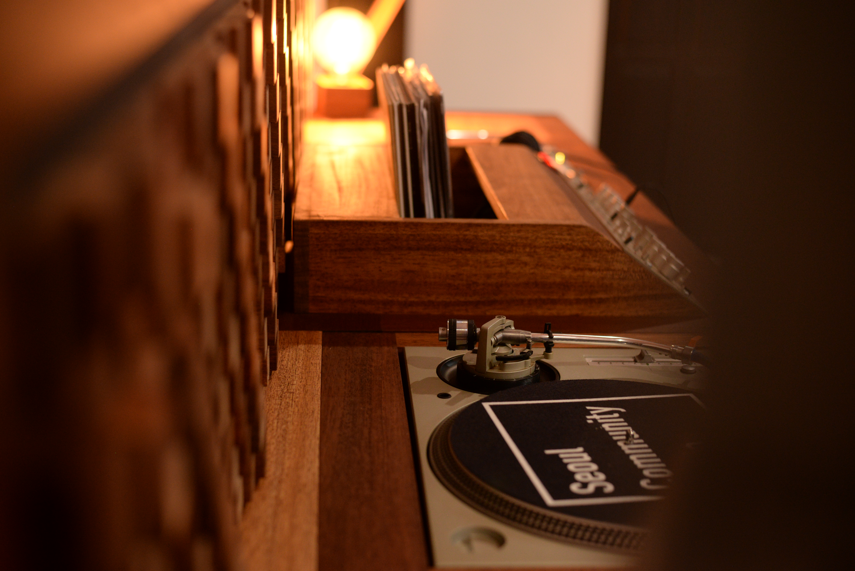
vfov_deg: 27.0
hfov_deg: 39.6
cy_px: 286
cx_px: 428
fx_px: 1188
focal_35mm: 50
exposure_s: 1/100
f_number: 2.8
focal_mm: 50
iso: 2000
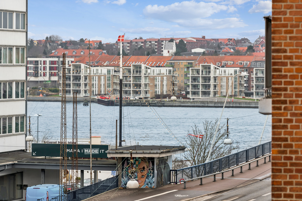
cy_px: 100
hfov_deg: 10.3
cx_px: 151
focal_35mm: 200
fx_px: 1678
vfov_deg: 6.9
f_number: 10
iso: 800
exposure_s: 1/60
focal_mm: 200
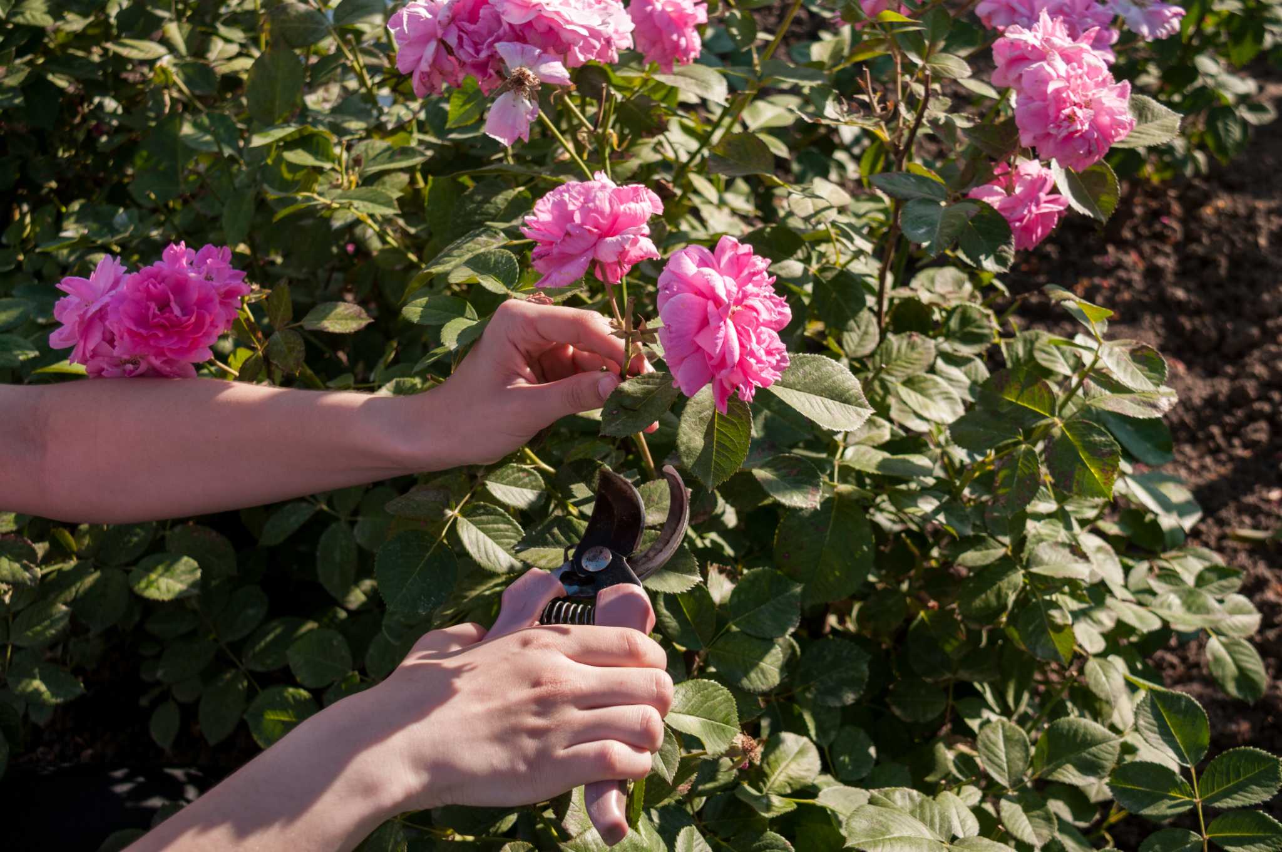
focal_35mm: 51
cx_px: 641
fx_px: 1814
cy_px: 426
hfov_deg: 38.9
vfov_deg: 26.4
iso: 100
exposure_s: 1/250
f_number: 5.6
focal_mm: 34
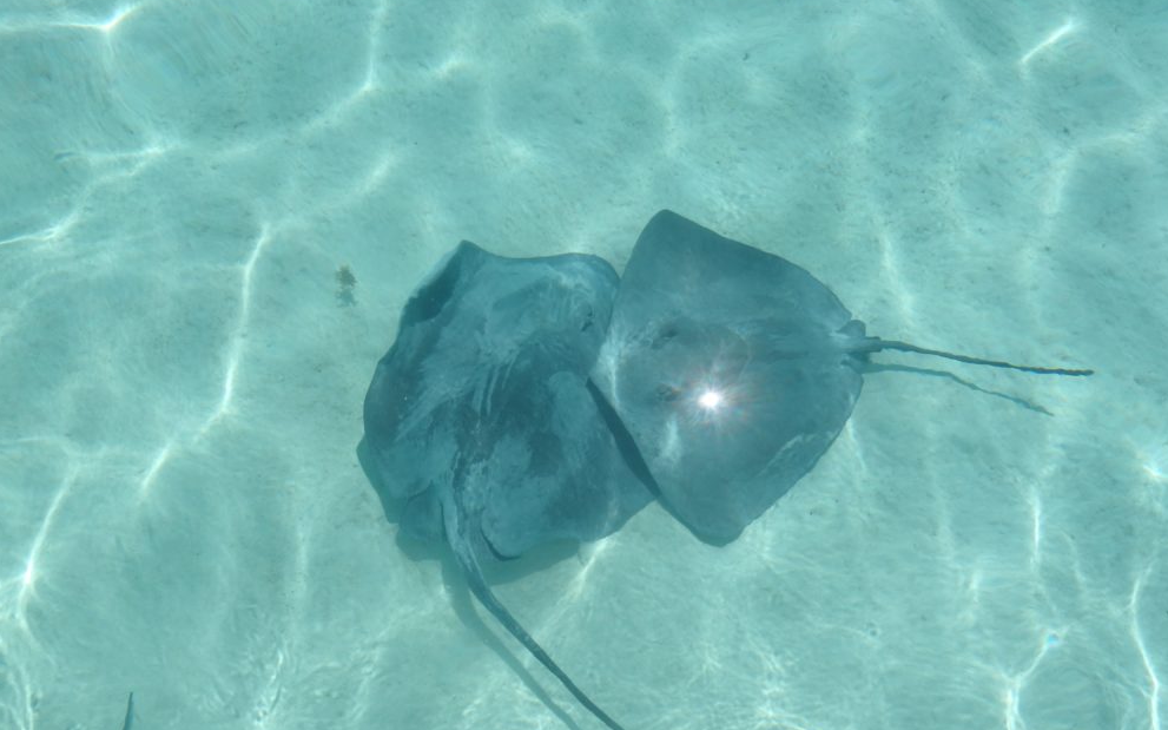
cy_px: 421
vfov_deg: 52.8
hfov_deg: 77.2
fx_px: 732
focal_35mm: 23
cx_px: 578
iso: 125
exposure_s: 1/800
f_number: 6
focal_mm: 3.7
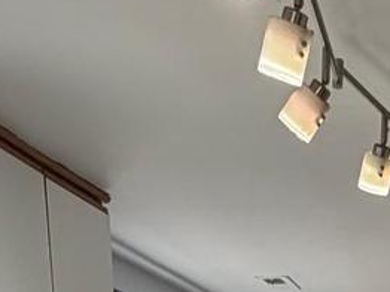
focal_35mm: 77
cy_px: 639
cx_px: 396
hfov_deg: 24.2
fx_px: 867
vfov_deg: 14.6
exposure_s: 1/120
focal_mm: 2.22
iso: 200
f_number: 2.2
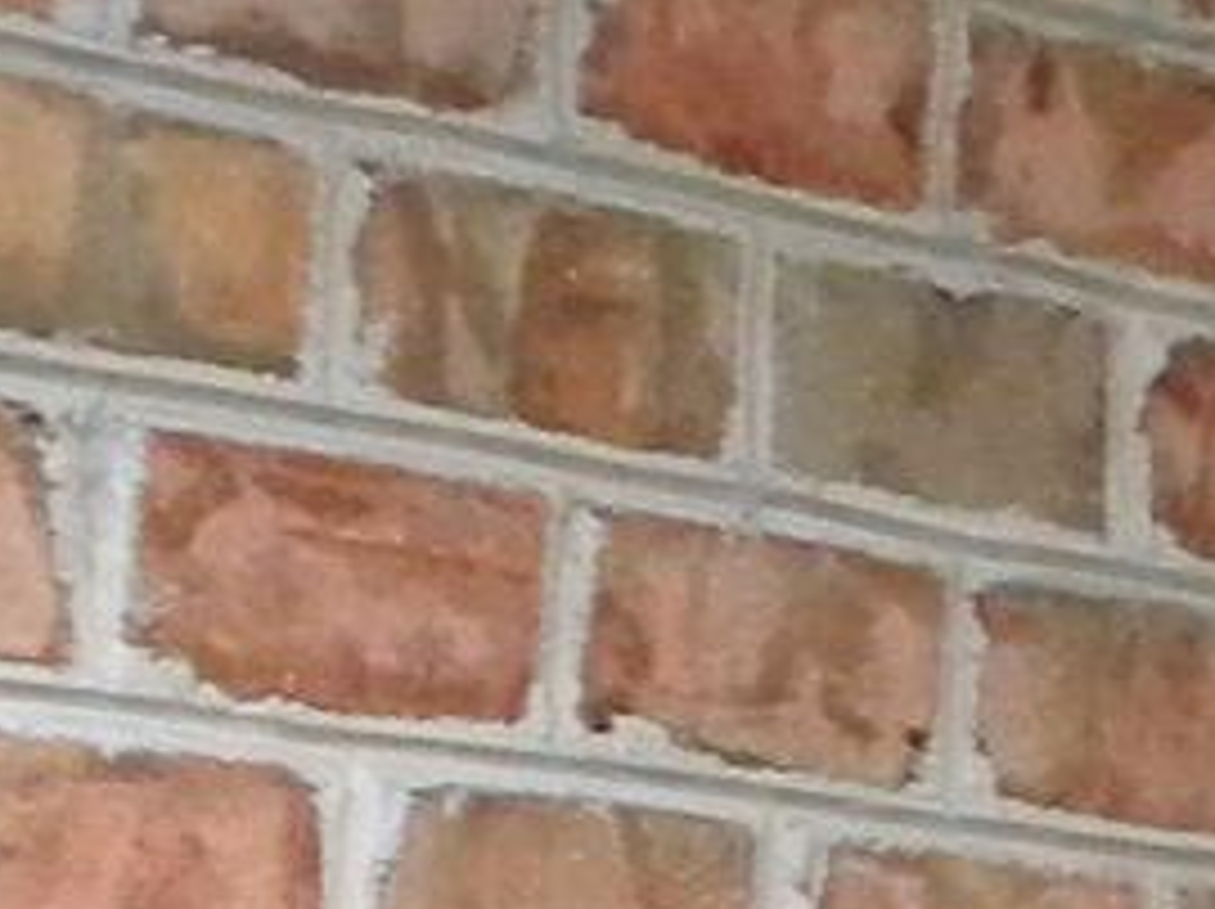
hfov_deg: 6.1
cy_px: 1076
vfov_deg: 4.8
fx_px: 10906
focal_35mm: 311
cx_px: 2772
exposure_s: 1/255
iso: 400
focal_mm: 7.3
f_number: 3.8
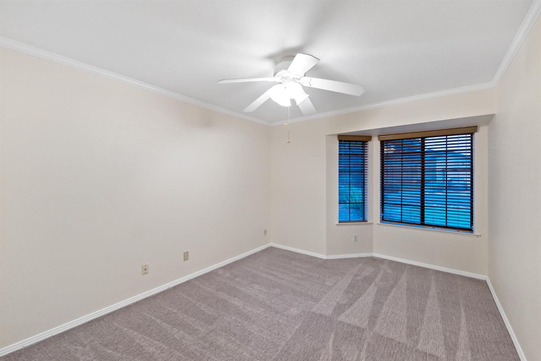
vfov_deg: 81.2
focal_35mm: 14
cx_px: 270
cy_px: 180
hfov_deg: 104.3
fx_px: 210
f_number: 2.8
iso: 1600
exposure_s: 1/160
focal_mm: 14
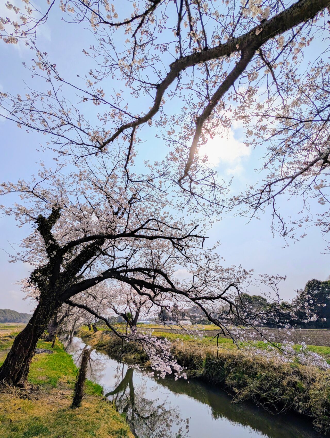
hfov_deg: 94.6
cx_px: 165
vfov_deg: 110.5
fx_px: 152
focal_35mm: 12
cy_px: 219
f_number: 1.7
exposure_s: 1/11765
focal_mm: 2.02
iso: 52
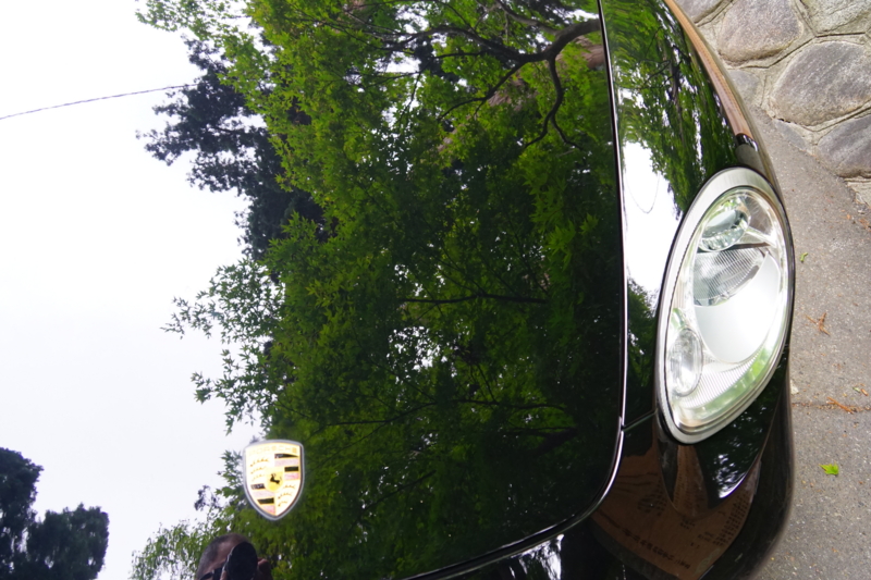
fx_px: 677
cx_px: 436
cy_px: 290
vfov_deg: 46.4
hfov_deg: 65.5
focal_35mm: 28
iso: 1000
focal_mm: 19
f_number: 4.5
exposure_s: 1/60
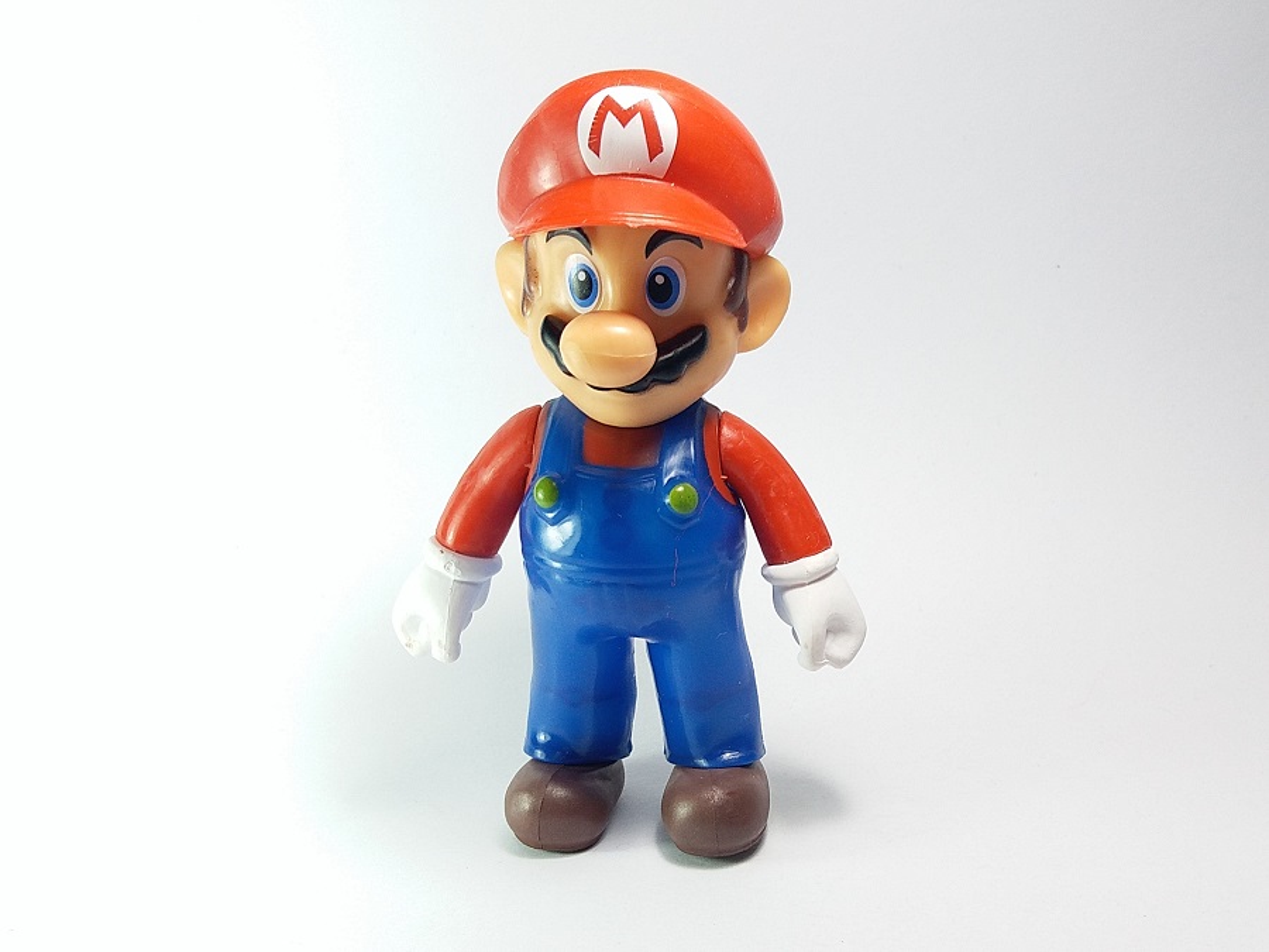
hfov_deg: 63.4
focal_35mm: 28
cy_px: 476
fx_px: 1026
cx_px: 634
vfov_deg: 49.7
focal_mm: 3.7
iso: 40
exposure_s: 1/33
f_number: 1.9
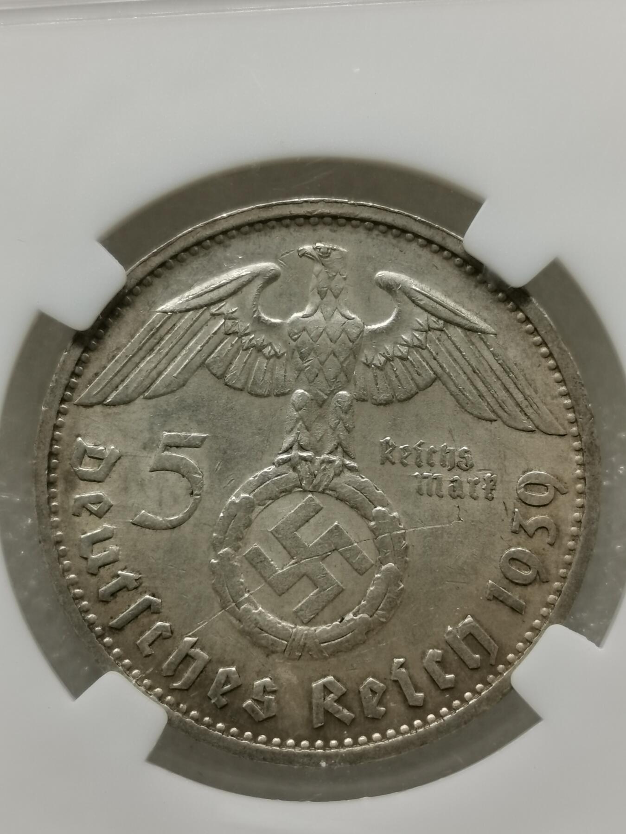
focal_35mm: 78
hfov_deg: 18.9
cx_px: 313
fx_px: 1881
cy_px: 417
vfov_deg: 25.0
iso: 64
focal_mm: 5.56
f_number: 1.6
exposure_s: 1/100
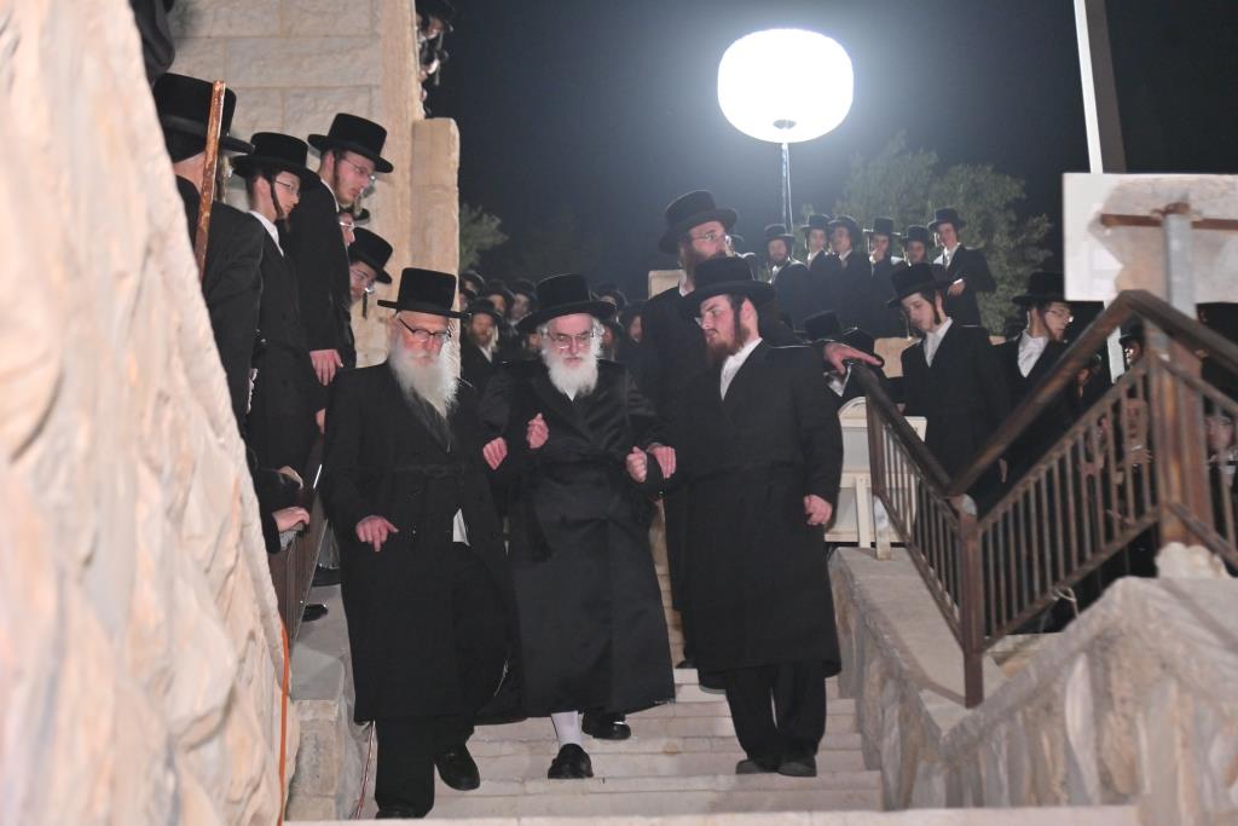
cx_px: 619
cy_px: 413
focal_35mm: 62
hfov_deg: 32.4
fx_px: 2132
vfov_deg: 21.9
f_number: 4
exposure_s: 1/160
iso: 1600
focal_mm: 62
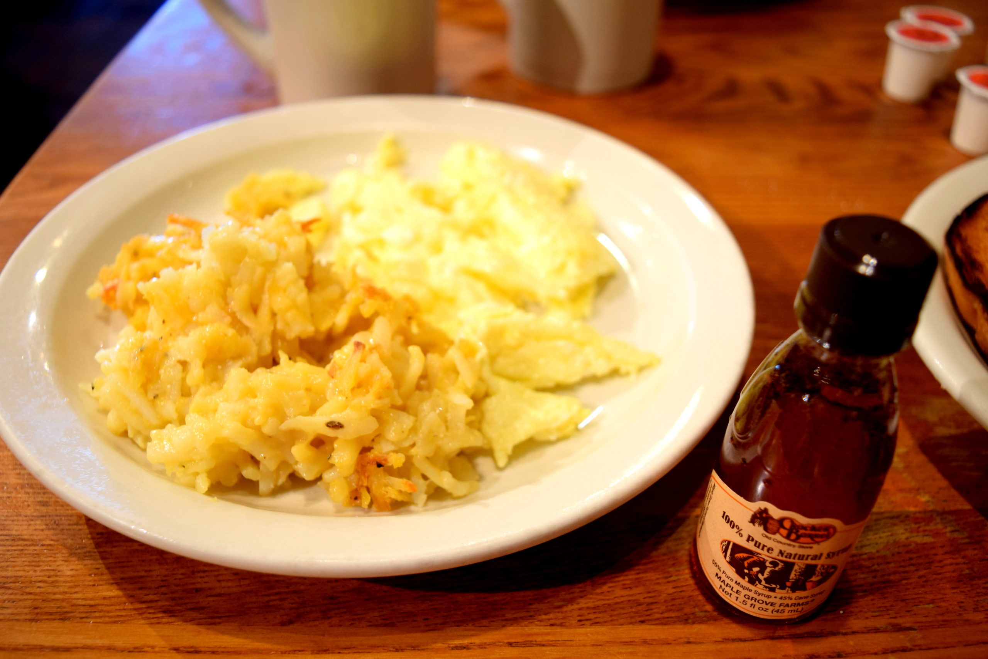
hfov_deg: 57.2
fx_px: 906
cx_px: 494
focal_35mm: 33
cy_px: 330
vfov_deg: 40.0
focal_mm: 22
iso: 720
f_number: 3.8
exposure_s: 1/30
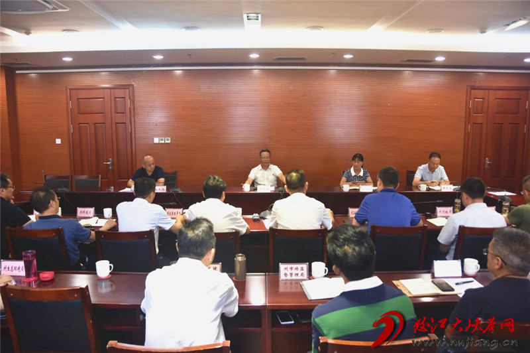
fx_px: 397
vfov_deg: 47.9
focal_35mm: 27
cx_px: 265
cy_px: 176
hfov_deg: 67.4
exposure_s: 1/30
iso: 500
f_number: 3.5
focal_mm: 18
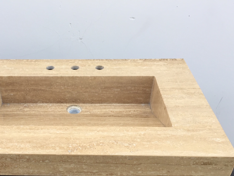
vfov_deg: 33.0
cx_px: 73
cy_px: 128
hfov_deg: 43.1
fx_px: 291
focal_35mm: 43
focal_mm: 4.15
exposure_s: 1/120
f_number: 2.2
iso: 50
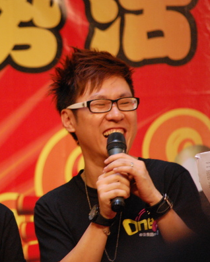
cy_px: 131
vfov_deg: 4.8
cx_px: 32
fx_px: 3136
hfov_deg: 3.8
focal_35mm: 404
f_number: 5.6
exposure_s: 1/100
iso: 1600
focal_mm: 190
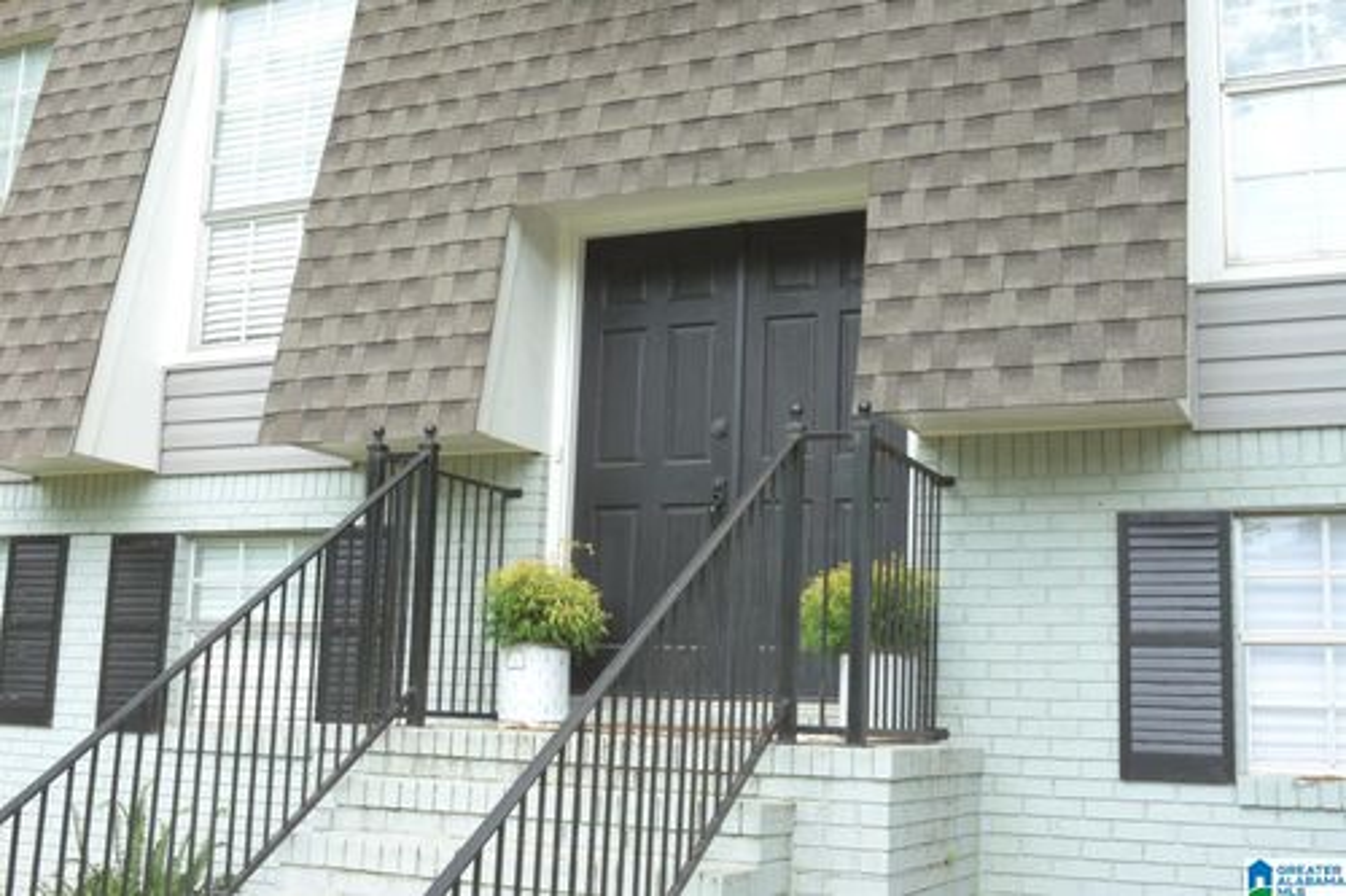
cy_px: 448
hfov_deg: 46.4
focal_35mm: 42
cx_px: 673
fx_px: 1570
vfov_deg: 31.9
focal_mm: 28
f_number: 22
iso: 400
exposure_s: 1/25
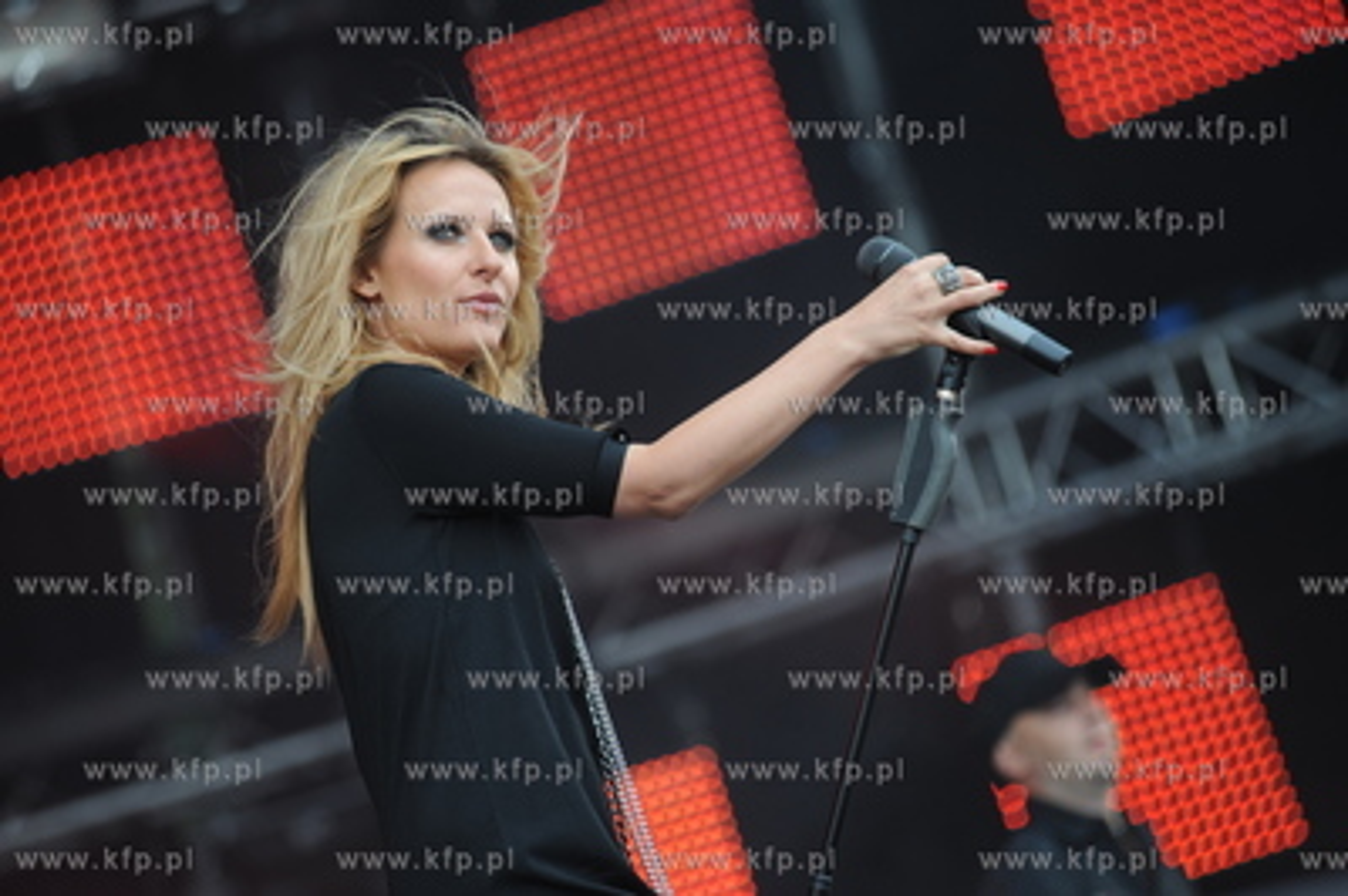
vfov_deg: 6.9
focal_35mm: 200
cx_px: 674
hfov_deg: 10.3
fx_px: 7483
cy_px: 448
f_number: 4
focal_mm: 200
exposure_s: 1/200
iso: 400
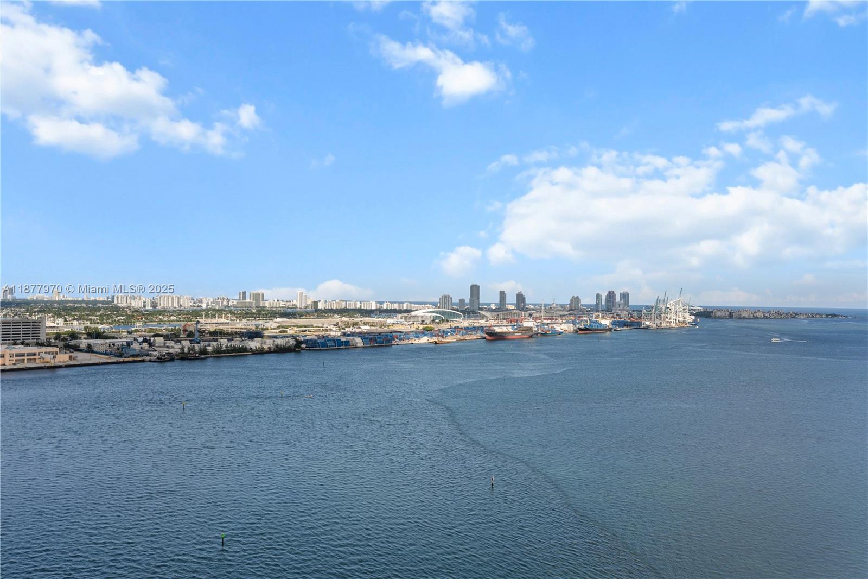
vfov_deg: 46.4
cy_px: 290
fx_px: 675
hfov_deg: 65.5
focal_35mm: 28
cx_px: 434
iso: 400
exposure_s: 1/200
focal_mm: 28
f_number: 8
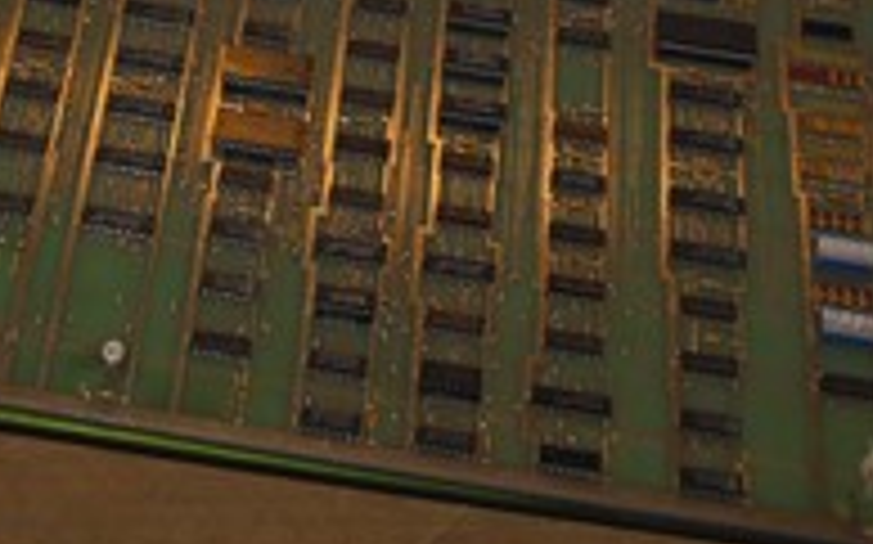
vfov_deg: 17.5
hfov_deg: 28.8
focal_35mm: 71
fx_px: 1688
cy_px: -112
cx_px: 288
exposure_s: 1/25
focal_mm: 5.2
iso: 125
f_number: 3.3
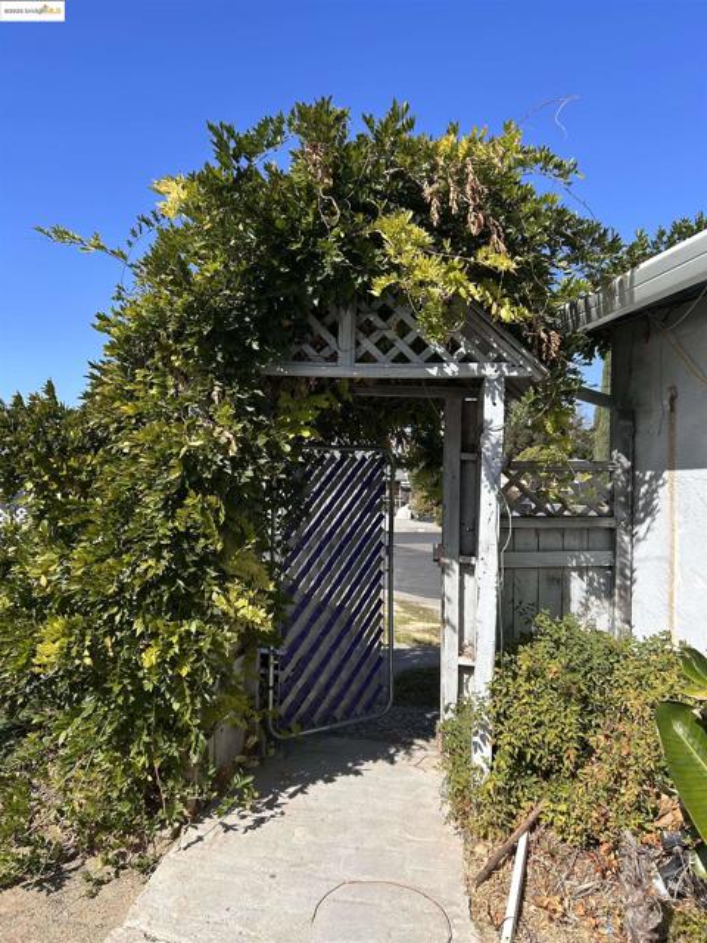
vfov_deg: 67.3
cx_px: 354
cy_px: 472
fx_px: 708
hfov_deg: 53.1
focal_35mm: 26
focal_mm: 5.7
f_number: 1.5
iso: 50
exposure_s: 1/2353
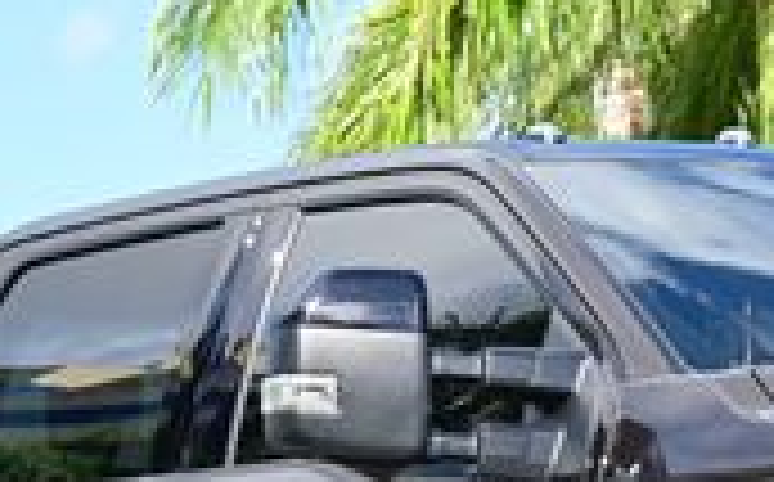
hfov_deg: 7.8
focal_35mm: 268
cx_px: 716
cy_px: 419
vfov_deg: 4.9
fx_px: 5644
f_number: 7.1
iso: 100
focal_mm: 47
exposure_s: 1/160
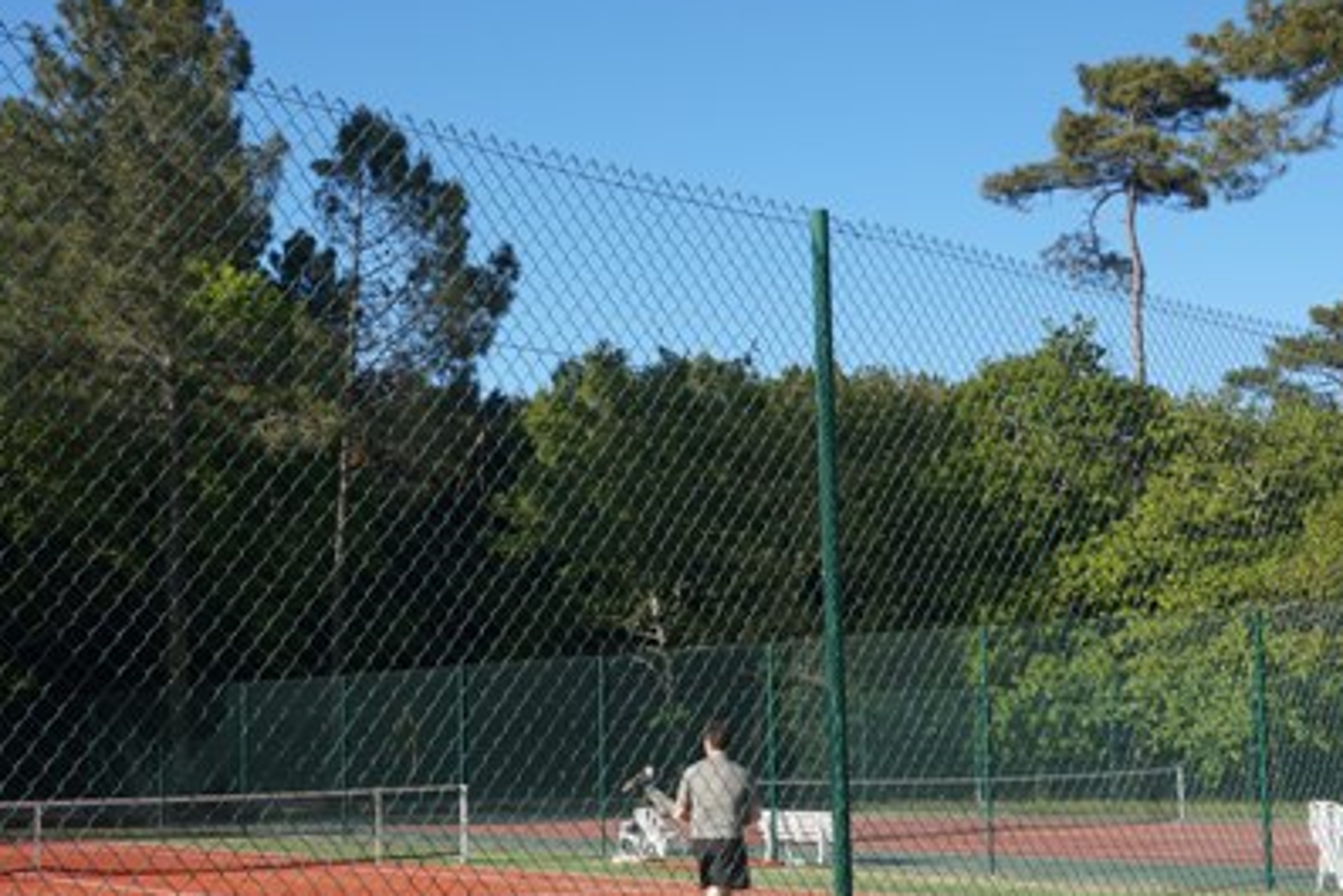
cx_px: 528
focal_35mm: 51
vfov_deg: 26.5
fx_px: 1896
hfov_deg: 38.8
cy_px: 593
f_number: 10
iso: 100
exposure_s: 1/125
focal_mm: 21
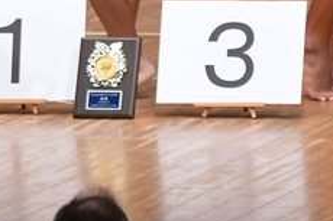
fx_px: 8402
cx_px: 313
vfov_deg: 1.5
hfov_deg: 2.3
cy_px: -114
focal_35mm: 909
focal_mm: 180
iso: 6400
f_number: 5.6
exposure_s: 1/400
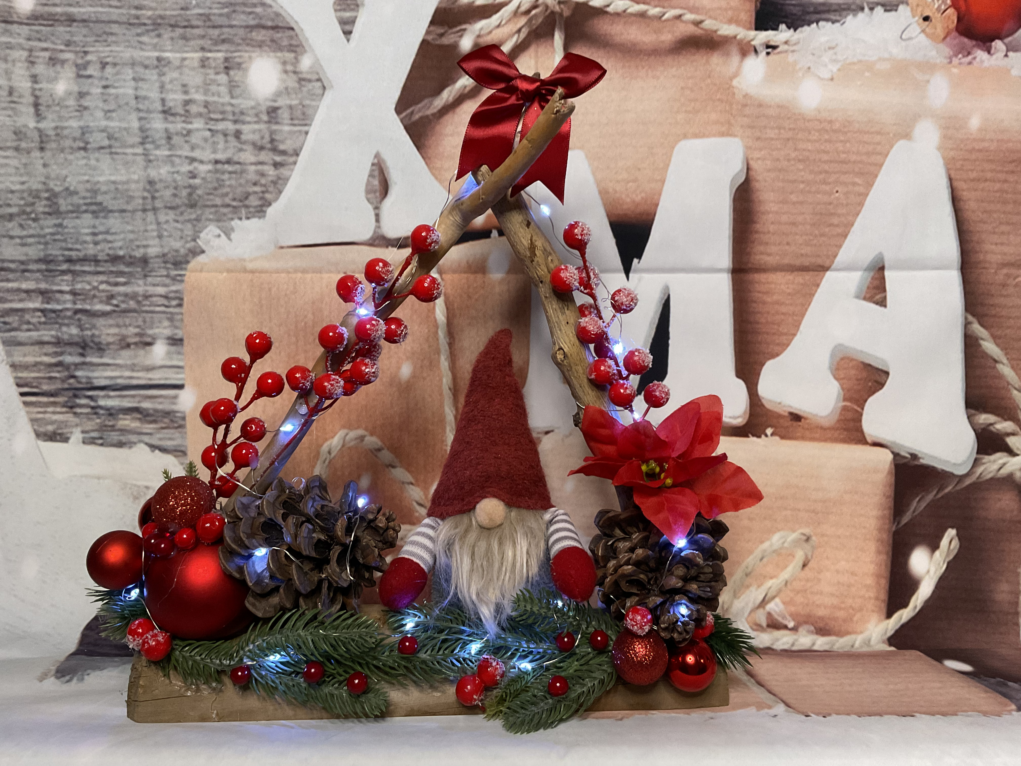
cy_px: 383
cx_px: 510
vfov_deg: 48.2
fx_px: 855
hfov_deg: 61.7
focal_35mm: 29
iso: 200
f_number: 1.8
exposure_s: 1/60
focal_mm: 3
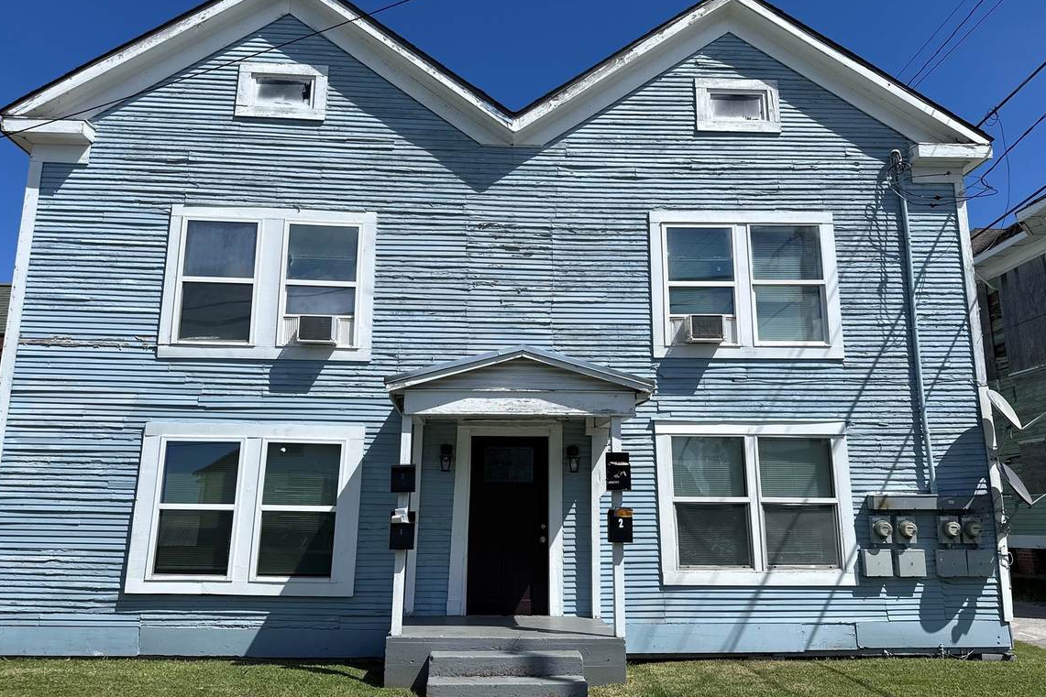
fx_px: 814
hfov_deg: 65.5
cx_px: 520
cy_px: 346
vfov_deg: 46.4
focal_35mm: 28
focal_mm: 6.86
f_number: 1.78
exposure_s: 1/8929
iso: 80
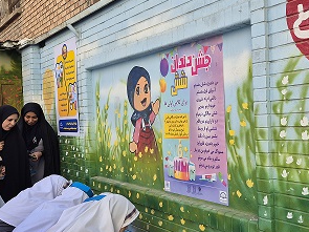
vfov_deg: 36.8
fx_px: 348
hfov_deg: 45.9
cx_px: 238
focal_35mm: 39
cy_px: 121
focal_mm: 5.4
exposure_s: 1/330
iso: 25
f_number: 1.8
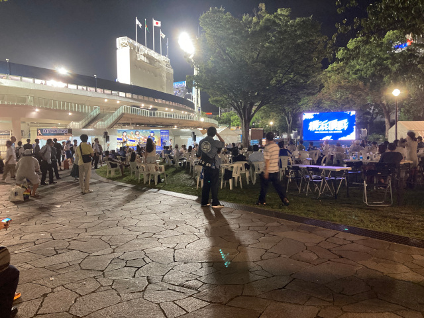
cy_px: 159
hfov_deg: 63.4
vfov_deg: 49.7
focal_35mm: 28
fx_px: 343
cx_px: 212
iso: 320
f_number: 1.8
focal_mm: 3.99
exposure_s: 1/25
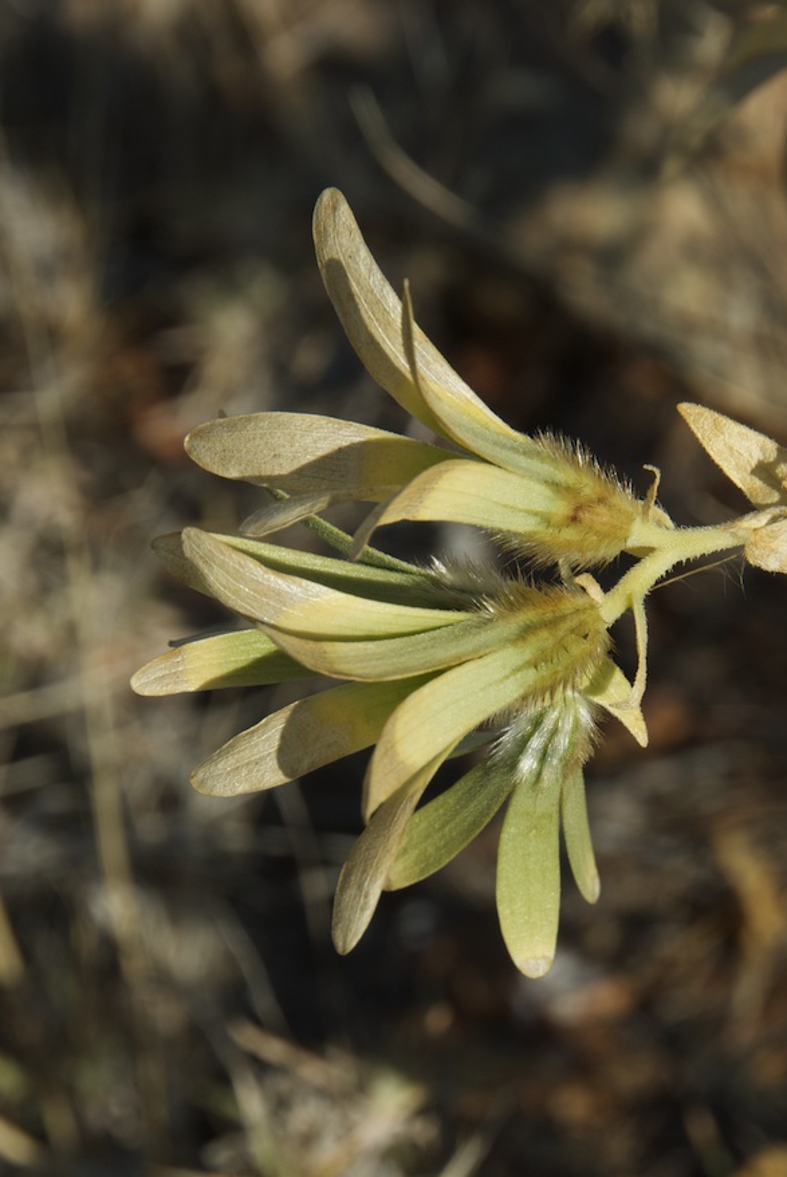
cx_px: 408
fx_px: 6709
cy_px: 668
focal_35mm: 205
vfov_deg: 10.0
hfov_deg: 6.7
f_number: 14
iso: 200
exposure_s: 1/160
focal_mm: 120
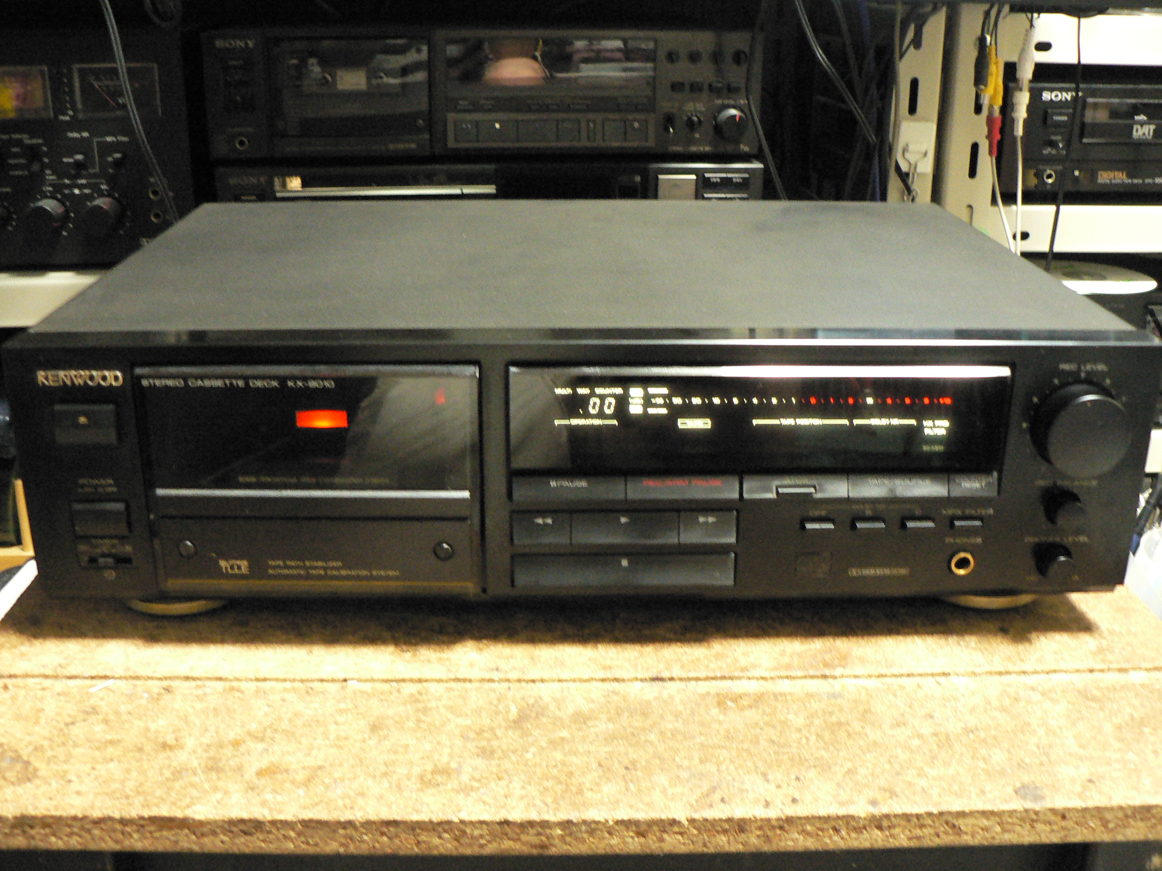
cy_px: 436
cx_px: 581
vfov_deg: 39.7
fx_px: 1208
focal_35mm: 36
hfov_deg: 51.4
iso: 400
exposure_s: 1/5
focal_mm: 6
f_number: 2.8
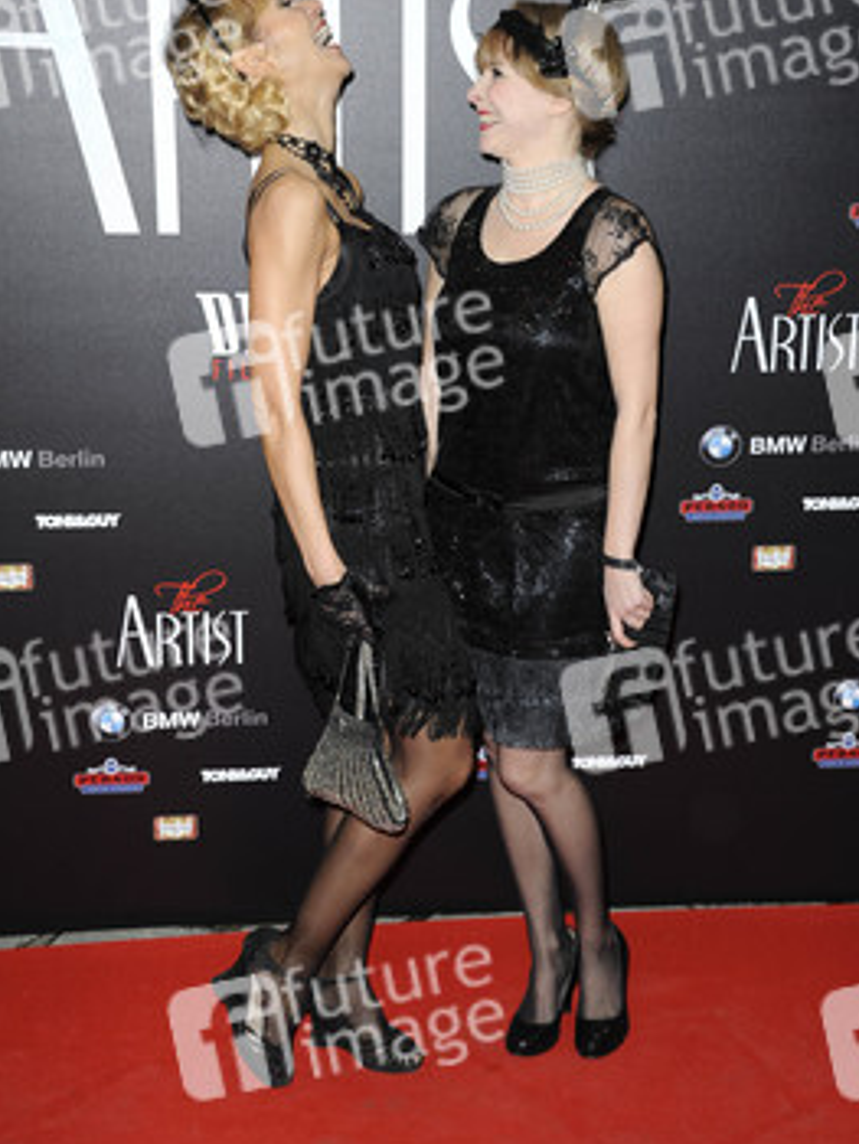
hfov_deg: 21.6
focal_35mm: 68
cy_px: 533
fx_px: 2247
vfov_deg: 28.5
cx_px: 431
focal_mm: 62
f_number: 5.6
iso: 500
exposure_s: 1/160
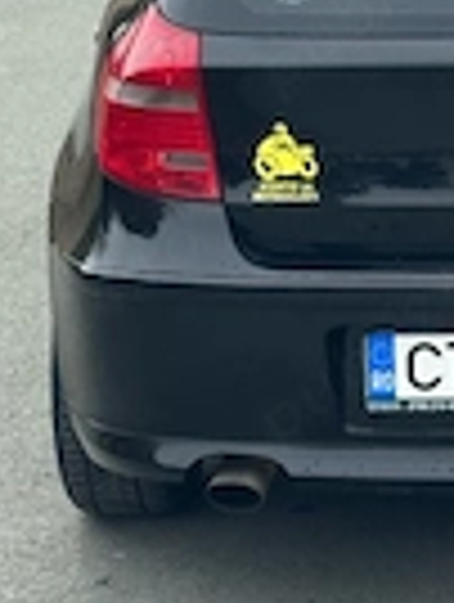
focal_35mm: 143
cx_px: 494
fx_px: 2493
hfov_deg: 10.3
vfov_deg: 13.6
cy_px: 36
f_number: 1.78
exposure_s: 1/1639
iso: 64
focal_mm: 6.86
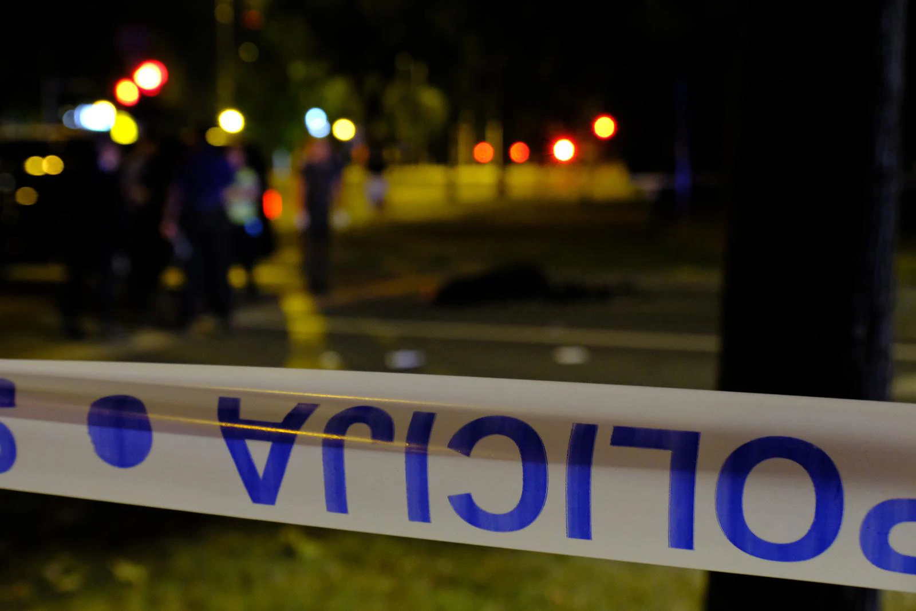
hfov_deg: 42.7
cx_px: 458
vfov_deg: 29.2
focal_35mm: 46
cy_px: 306
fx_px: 1170
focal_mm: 30.9
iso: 6400
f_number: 4.3
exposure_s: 1/15
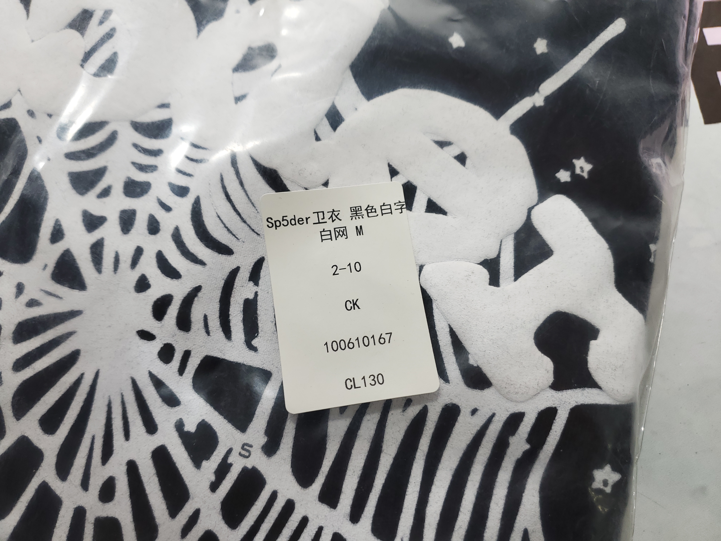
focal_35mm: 26
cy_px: 270
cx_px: 360
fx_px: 542
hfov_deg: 67.3
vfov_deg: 53.1
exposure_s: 1/125
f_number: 1.5
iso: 50
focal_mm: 4.3
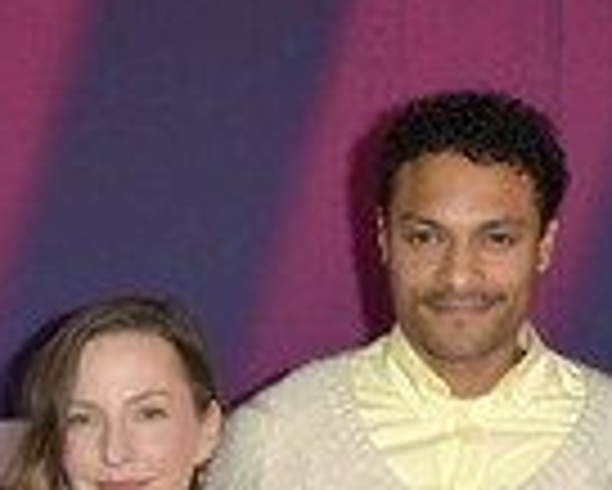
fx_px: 2483
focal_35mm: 137
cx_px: 430
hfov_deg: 14.0
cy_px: 625
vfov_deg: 11.0
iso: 800
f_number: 5.6
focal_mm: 44
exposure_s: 1/200
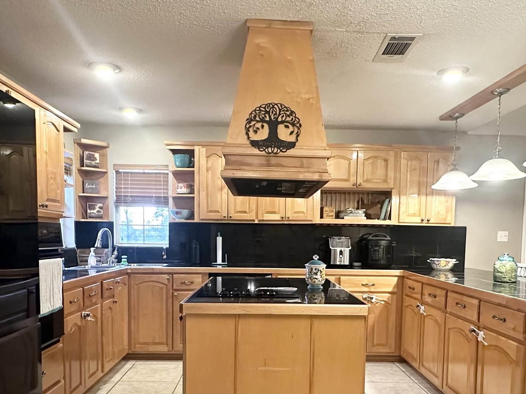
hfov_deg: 60.0
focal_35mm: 30
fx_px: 456
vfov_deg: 46.0
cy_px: 265
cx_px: 265
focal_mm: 2.22
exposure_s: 1/60
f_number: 2.2
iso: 400
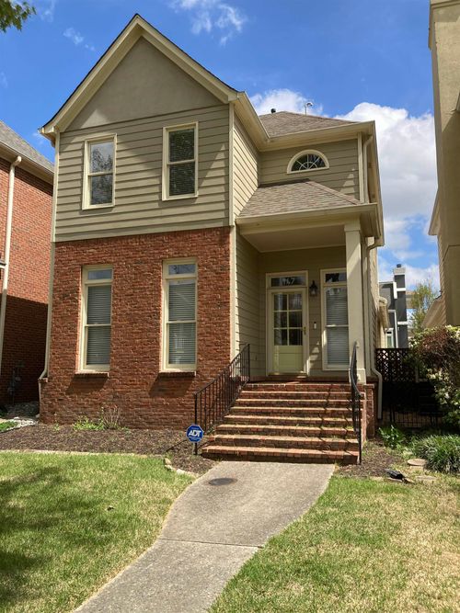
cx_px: 230
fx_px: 496
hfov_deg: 49.7
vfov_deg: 63.5
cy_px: 306
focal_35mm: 28
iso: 20
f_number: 1.8
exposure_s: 1/1567
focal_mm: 3.99
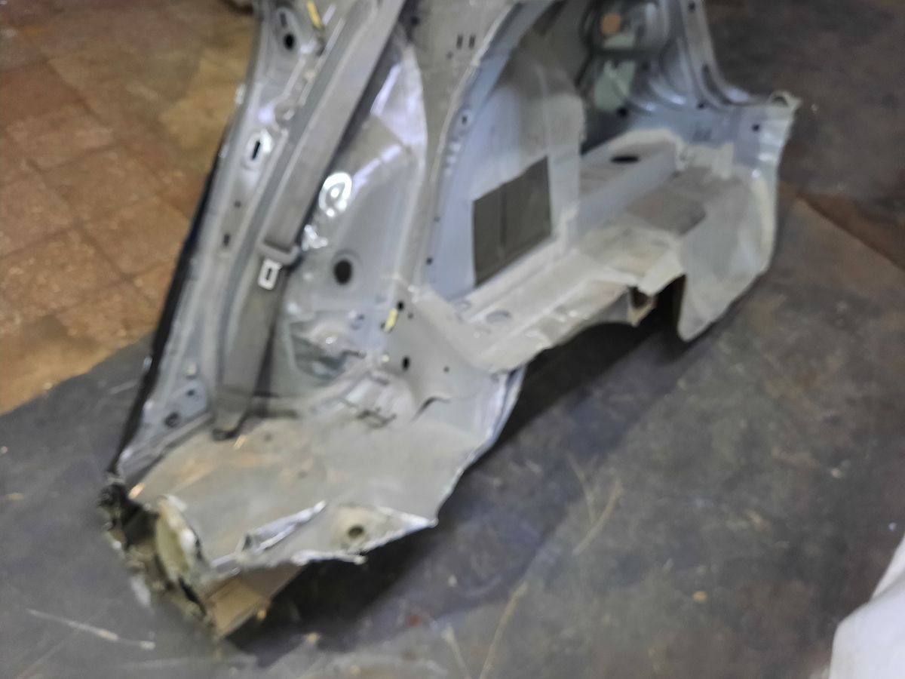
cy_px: 340
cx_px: 452
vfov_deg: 54.9
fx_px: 654
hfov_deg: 69.4
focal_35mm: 25
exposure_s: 1/33
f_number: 2
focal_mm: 4.6
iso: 320
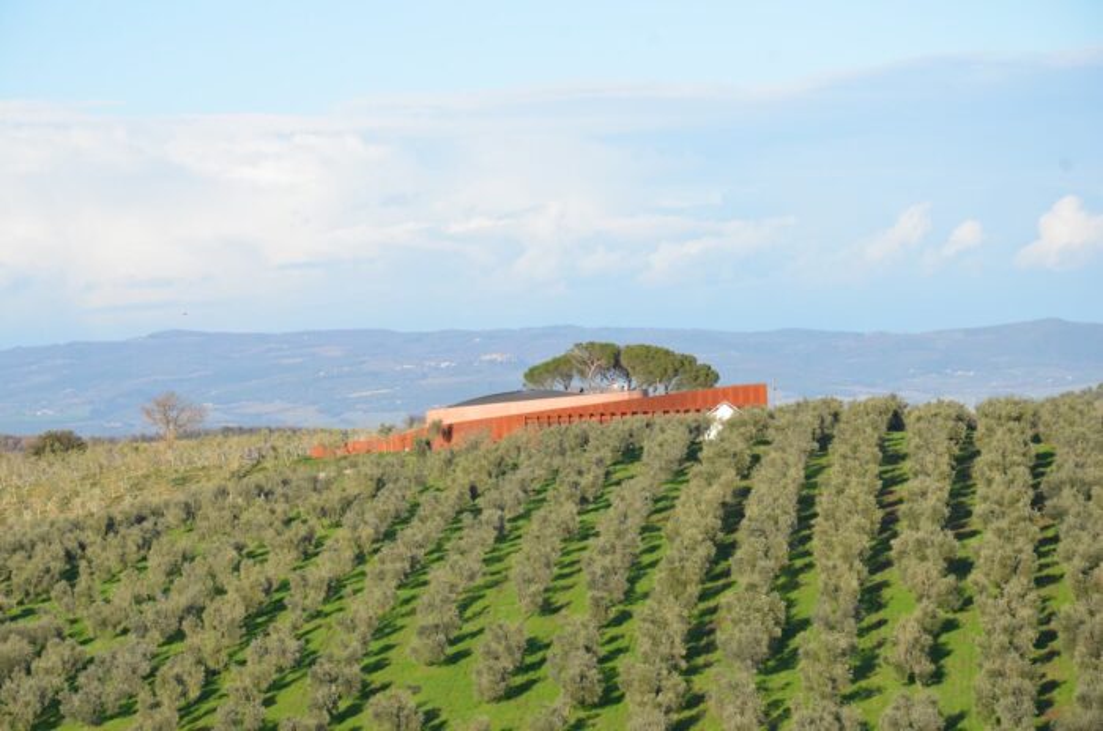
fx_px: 4817
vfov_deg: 8.7
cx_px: 552
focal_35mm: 158
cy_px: 366
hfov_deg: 13.1
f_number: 11
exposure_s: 1/500
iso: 400
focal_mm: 105
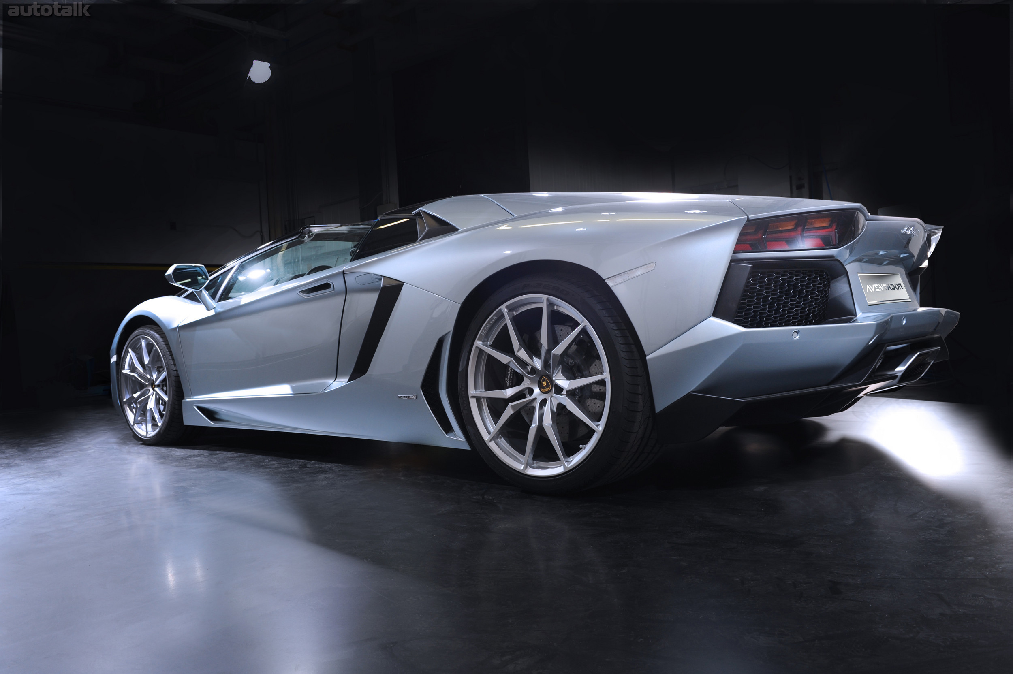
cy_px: 337
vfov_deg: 44.9
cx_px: 506
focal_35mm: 29
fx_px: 816
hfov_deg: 63.7
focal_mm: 29
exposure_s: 1/60
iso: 400
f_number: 6.3
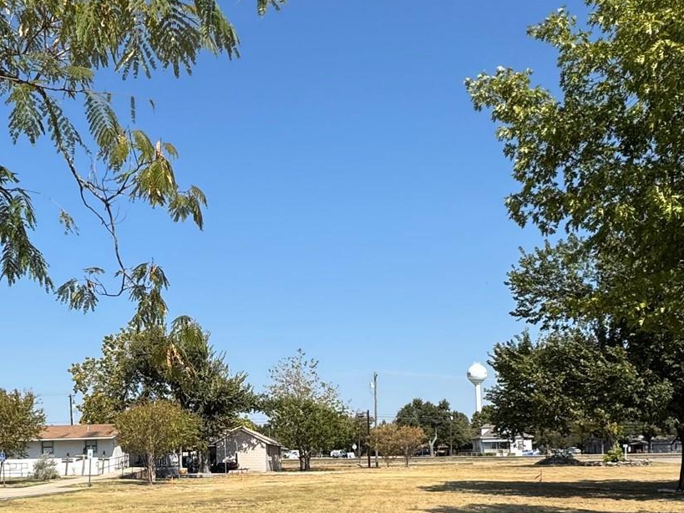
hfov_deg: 51.6
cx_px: 225
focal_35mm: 35
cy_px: 423
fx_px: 691
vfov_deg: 38.9
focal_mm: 2.22
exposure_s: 1/2674
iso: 50
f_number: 2.2
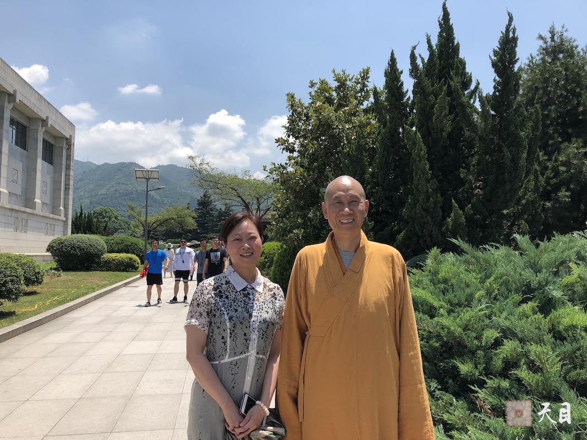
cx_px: 294
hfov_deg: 63.4
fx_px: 475
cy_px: 220
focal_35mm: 28
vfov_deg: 49.7
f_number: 1.8
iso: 20
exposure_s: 1/1656
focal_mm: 3.99
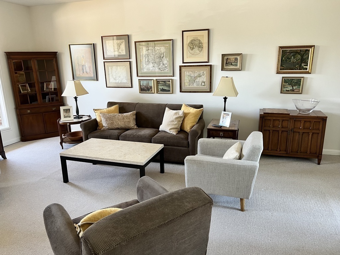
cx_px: 170
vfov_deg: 53.1
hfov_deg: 67.3
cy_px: 128
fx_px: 255
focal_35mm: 26
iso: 125
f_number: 1.5
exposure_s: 1/73
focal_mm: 5.7
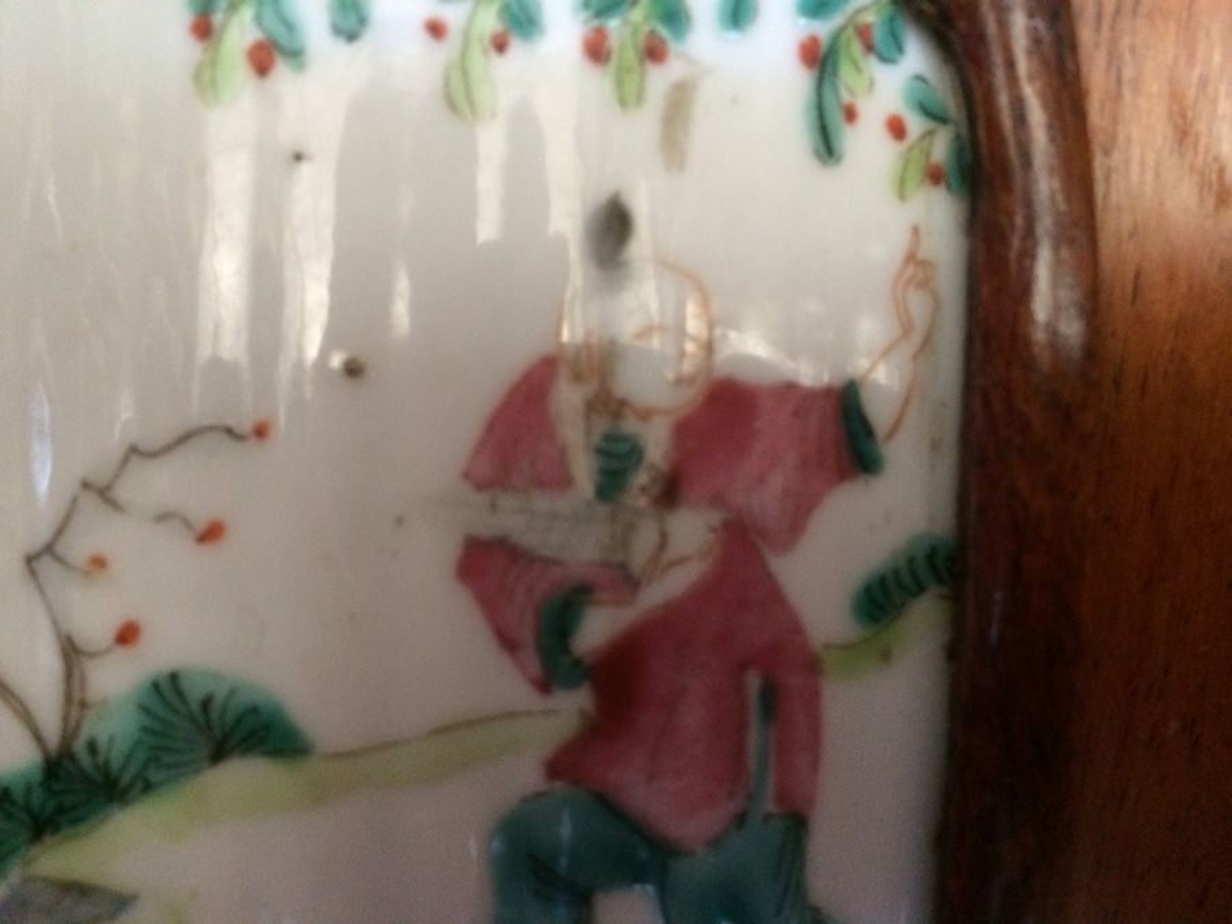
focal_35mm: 30
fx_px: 1068
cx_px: 616
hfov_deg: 60.0
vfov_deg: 46.8
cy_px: 462
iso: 400
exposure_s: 1/15
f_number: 2.2
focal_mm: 4.12
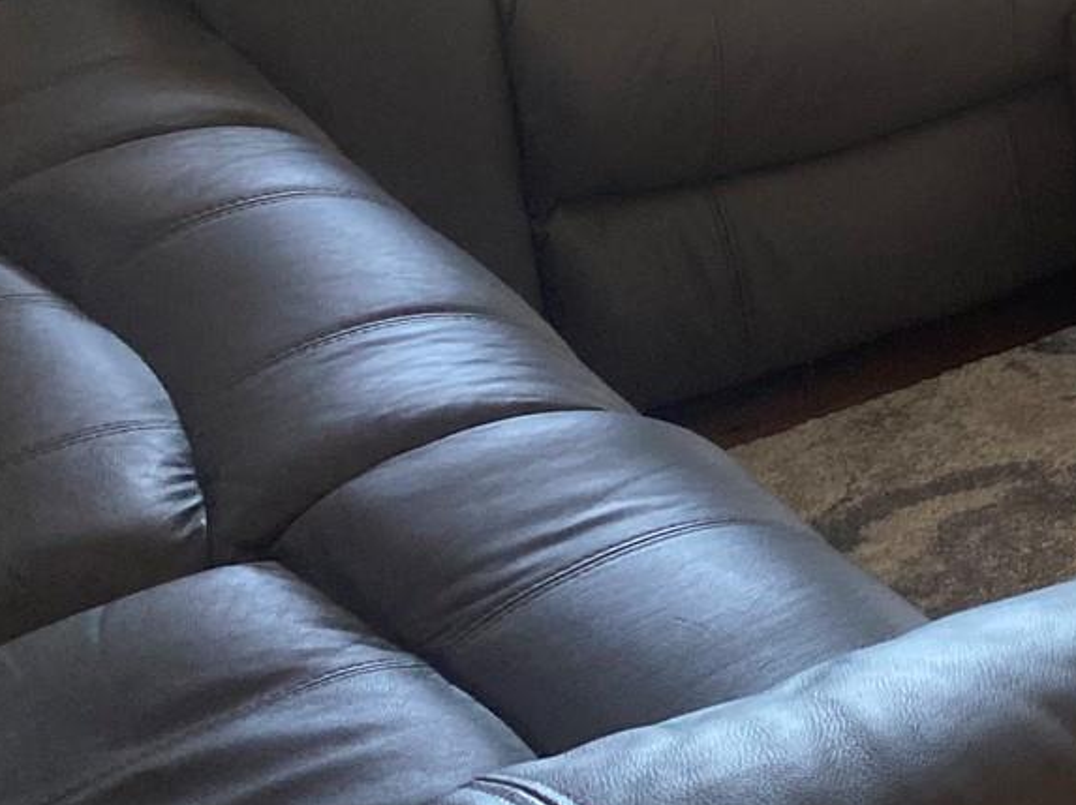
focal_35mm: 93
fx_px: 2889
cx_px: 1703
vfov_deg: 15.1
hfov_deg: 18.3
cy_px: -255
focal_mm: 4.25
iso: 125
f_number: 1.8
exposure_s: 1/121
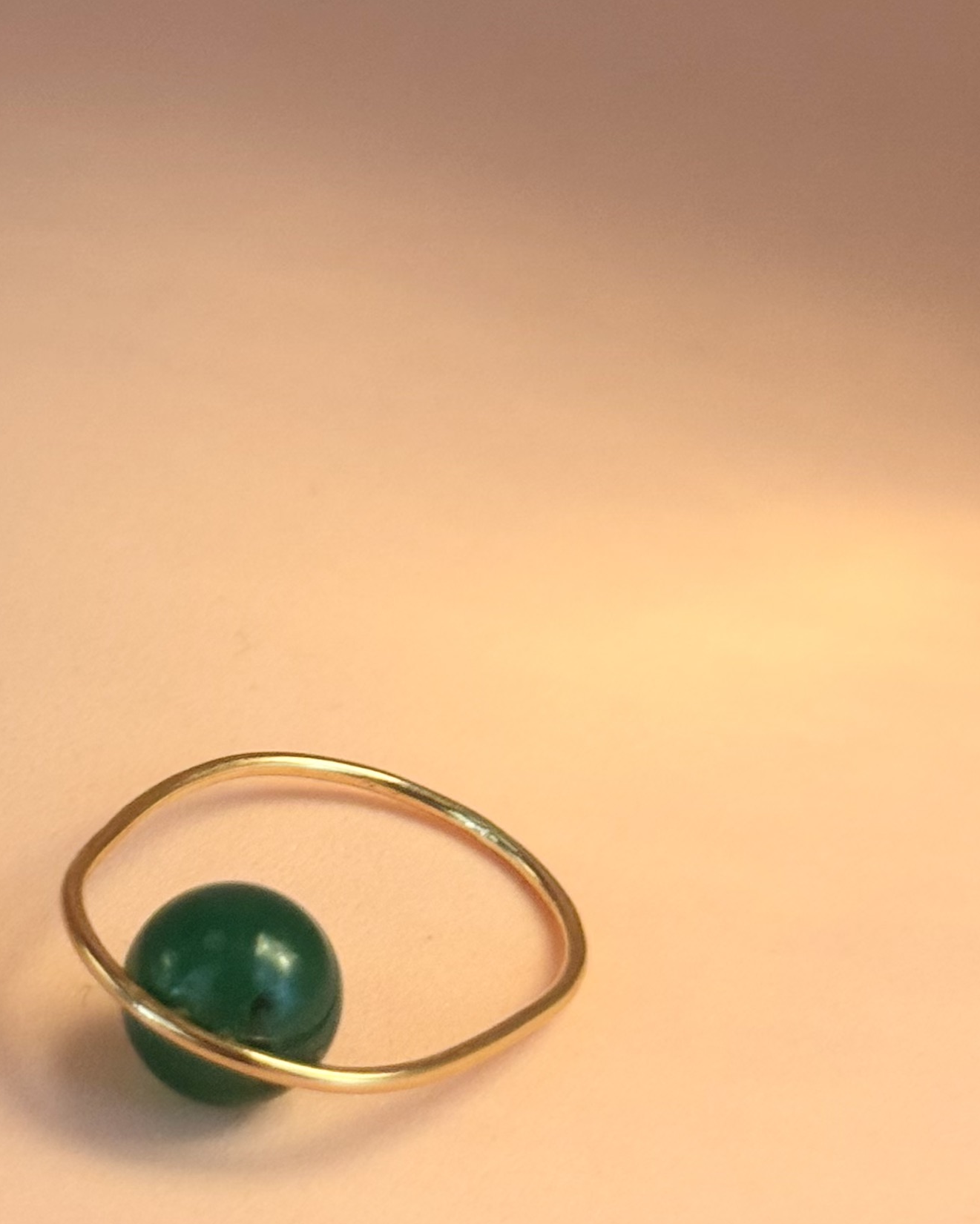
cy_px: 761
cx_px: 293
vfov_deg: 26.3
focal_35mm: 72
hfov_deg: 21.2
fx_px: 2610
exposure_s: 1/50
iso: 160
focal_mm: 6.76
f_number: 1.78
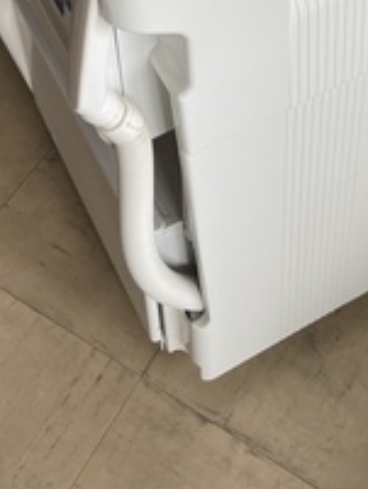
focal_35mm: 69
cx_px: 207
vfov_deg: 24.7
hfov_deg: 21.3
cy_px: -134
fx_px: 977
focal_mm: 4.2
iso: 80
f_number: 1.6
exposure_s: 1/121
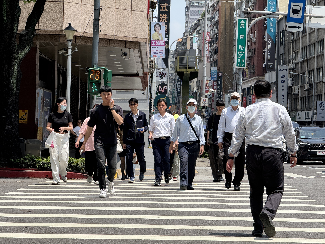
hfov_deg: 16.4
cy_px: 122
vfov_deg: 12.3
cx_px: 162
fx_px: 1127
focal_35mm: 120
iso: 64
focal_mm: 15.66
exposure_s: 1/1004
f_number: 2.8
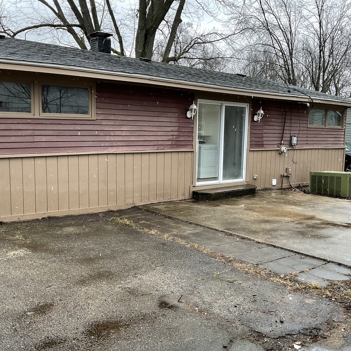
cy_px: 172
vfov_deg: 47.2
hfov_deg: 47.2
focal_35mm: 35
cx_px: 166
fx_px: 402
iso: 32
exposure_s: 1/120
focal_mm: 3
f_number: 1.8
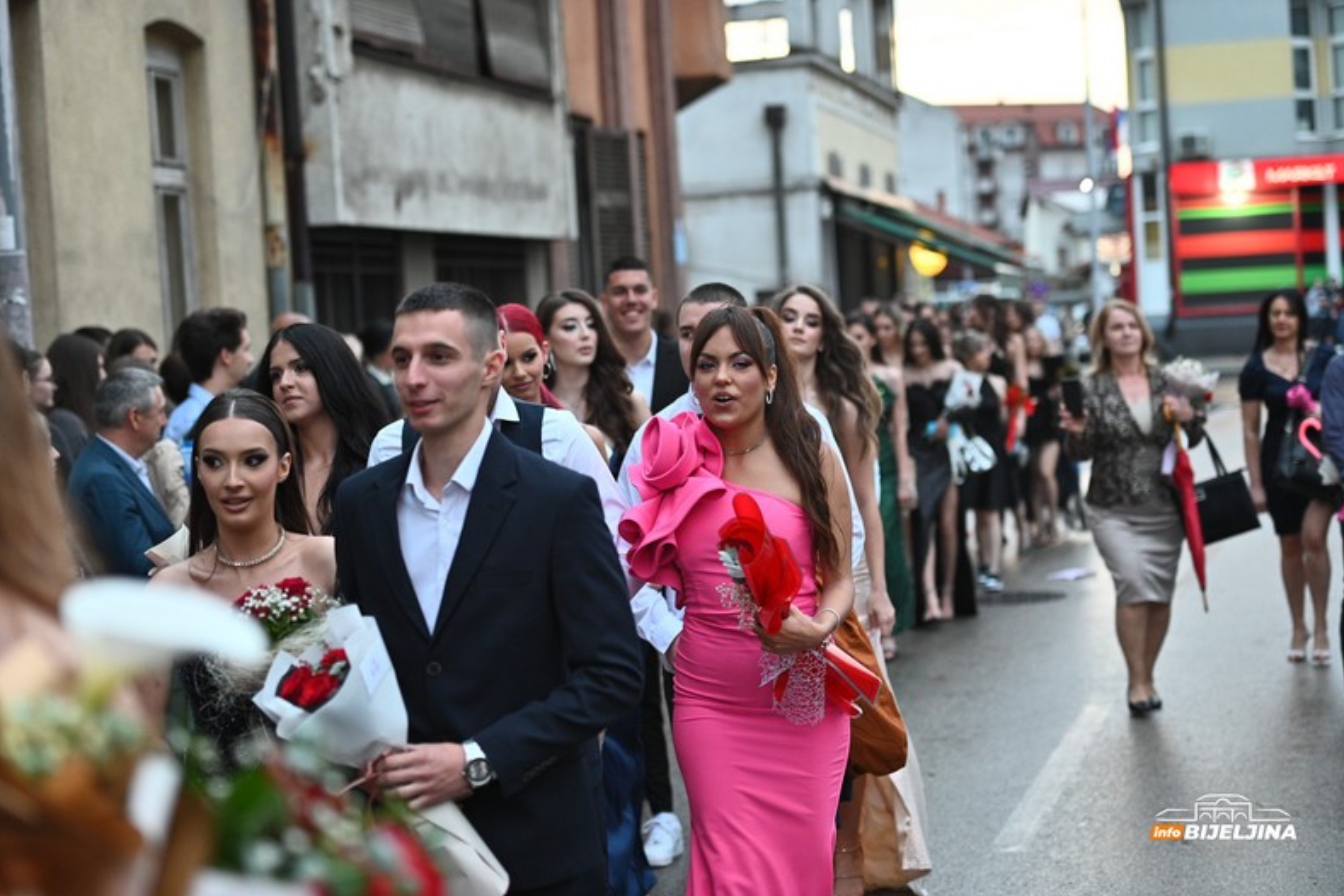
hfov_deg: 28.5
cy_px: 449
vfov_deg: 19.2
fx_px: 2650
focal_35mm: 71
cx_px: 673
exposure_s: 1/200
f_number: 3.2
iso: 1250
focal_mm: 70
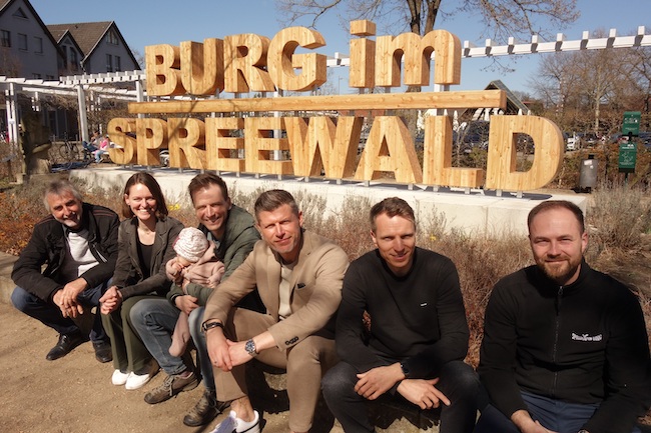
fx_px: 506
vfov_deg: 46.4
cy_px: 216
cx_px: 326
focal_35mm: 28
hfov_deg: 65.5
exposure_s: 1/800
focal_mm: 10.4
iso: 400
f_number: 8
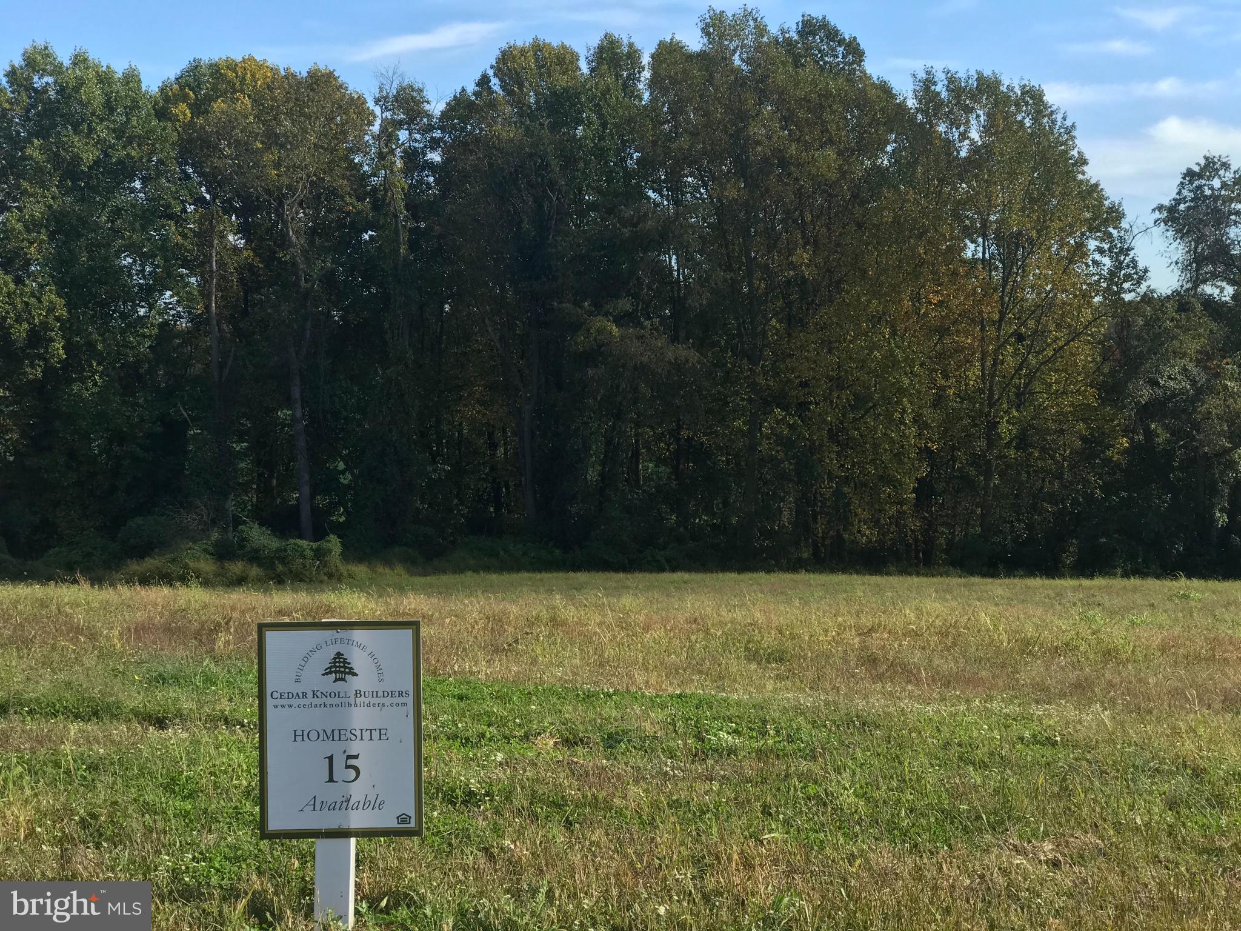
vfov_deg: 25.7
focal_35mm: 57
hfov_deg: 33.8
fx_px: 2043
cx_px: 620
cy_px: 466
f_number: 2.8
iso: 20
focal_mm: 6.6
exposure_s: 1/341
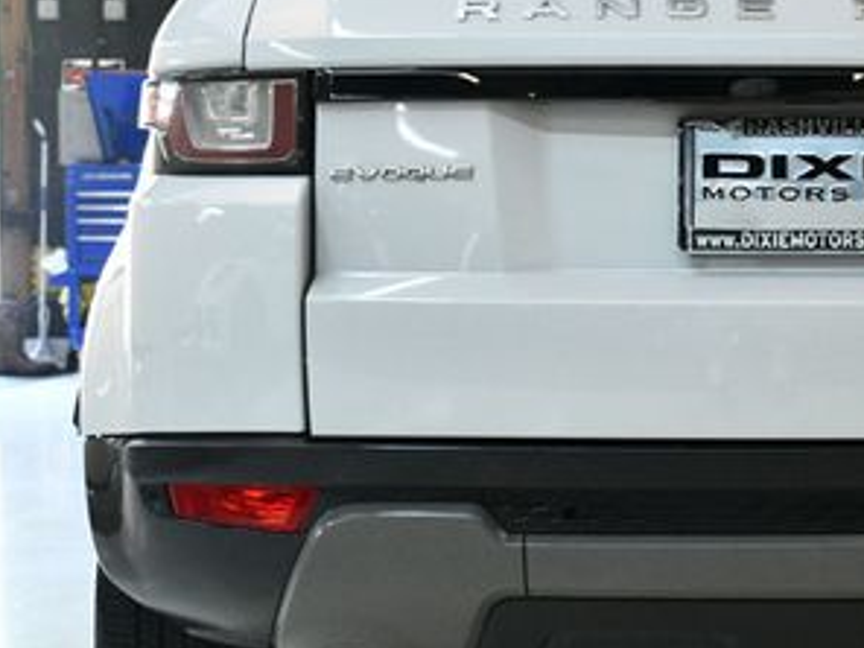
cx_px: 762
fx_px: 2022
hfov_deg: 23.5
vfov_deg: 18.2
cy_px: 271
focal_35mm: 81
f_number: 3.8
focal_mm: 26
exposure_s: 1/125
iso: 1600
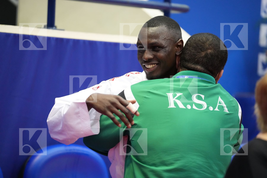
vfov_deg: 8.8
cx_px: 134
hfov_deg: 13.2
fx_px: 1157
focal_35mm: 156
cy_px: 89
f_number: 2.8
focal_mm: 156
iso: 6400
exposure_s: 1/1000
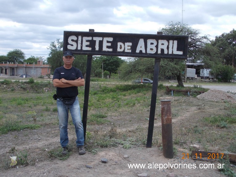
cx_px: 118
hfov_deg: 43.9
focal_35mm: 43
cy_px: 88
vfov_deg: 33.6
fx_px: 293
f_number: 3.3
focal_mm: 6.1
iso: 80
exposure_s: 1/500
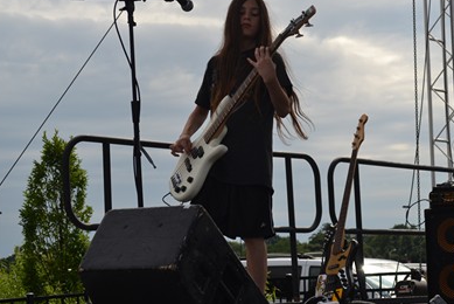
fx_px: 1338
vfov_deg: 12.9
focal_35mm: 106
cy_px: 103
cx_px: 305
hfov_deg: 19.2
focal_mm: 50
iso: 100
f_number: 7.1
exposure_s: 1/200
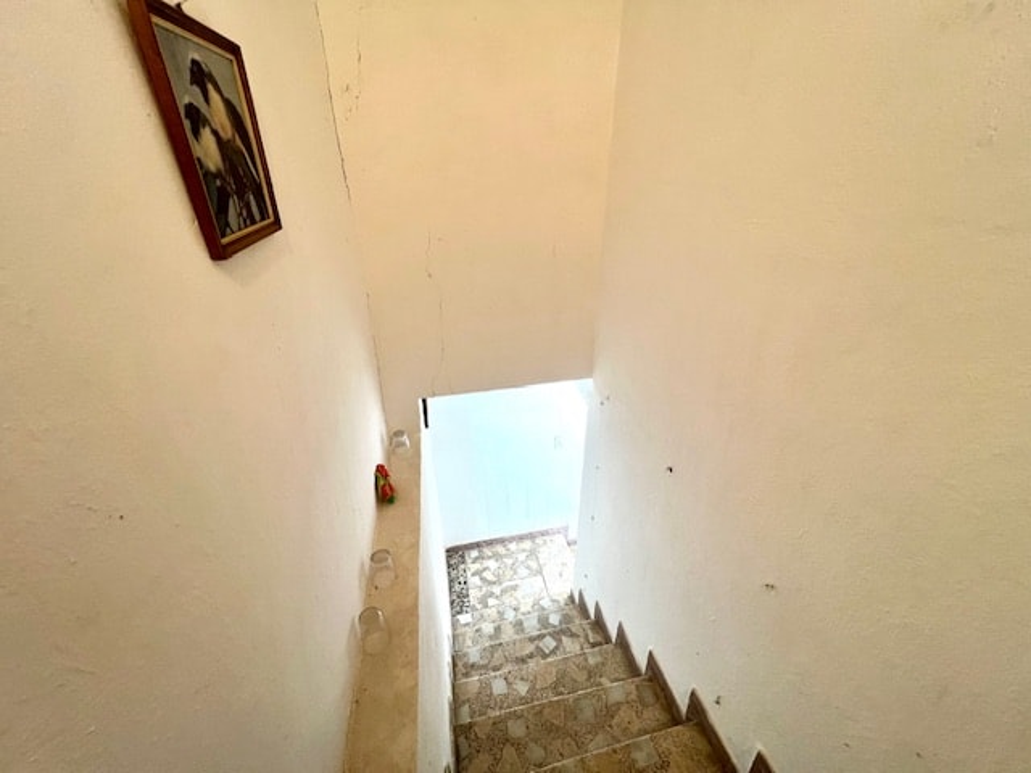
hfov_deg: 106.2
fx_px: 387
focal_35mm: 13
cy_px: 386
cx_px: 516
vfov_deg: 89.9
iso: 50
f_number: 1.8
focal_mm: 1.57
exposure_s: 1/25
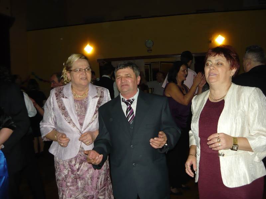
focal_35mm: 33
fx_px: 254
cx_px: 133
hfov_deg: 55.4
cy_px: 100
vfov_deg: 42.9
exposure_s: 1/30
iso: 200
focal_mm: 5.5
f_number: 2.8
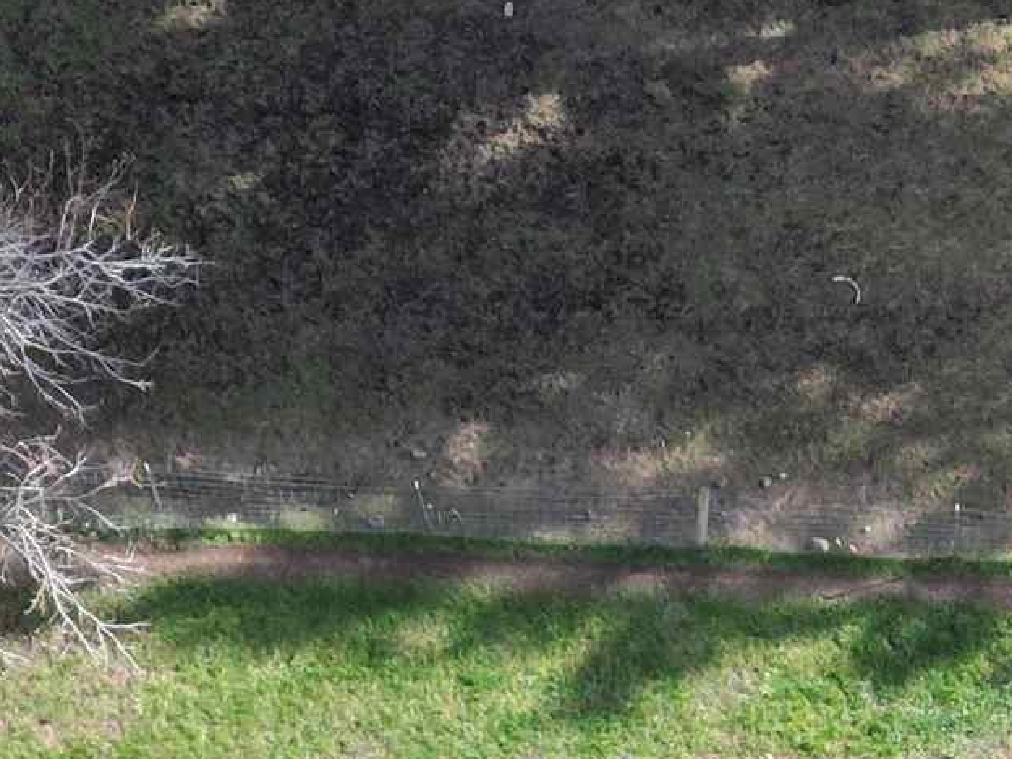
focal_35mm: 118
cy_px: 1133
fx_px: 3450
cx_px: 643
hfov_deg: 16.7
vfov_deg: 12.0
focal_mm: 6.72
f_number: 1.7
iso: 150
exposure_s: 1/1250
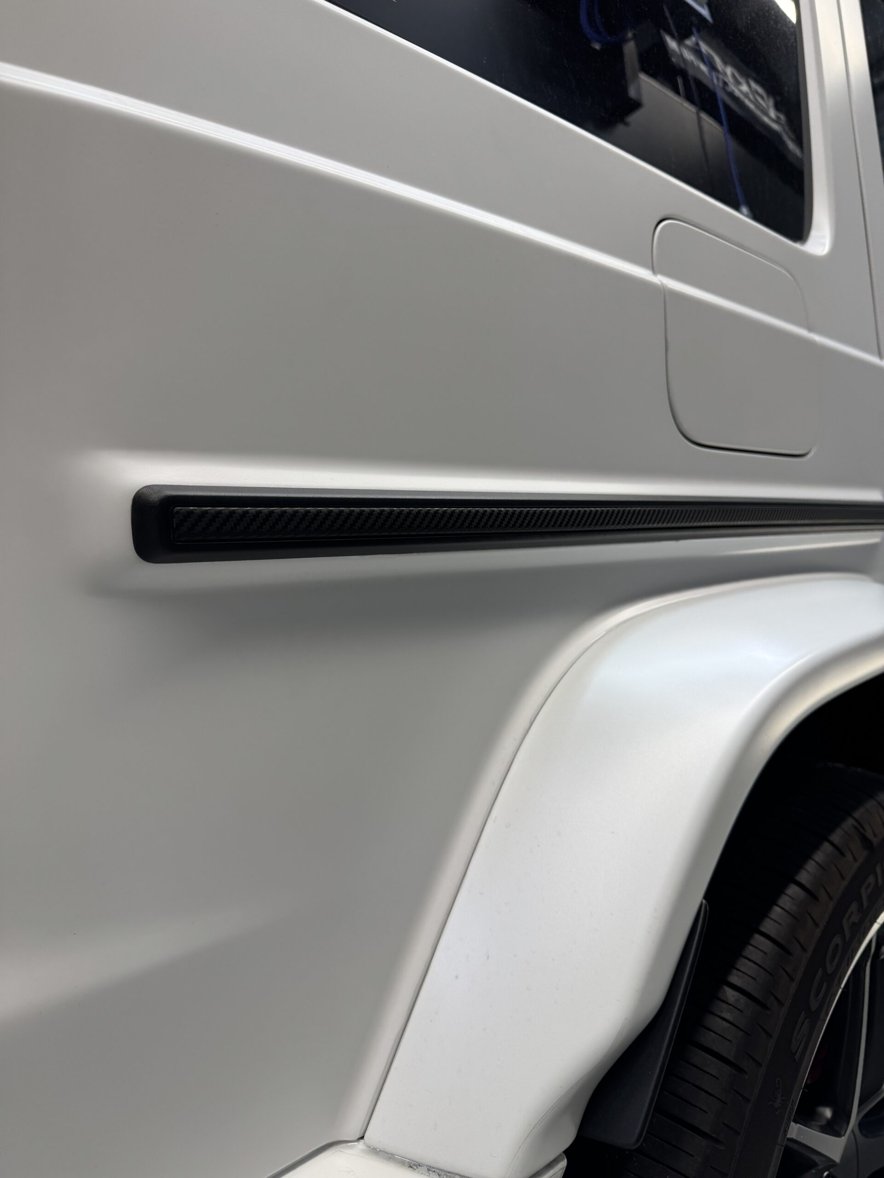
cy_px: 589
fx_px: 817
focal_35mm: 24
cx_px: 442
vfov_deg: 71.6
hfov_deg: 56.8
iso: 64
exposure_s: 1/120
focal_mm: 6.76
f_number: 1.78
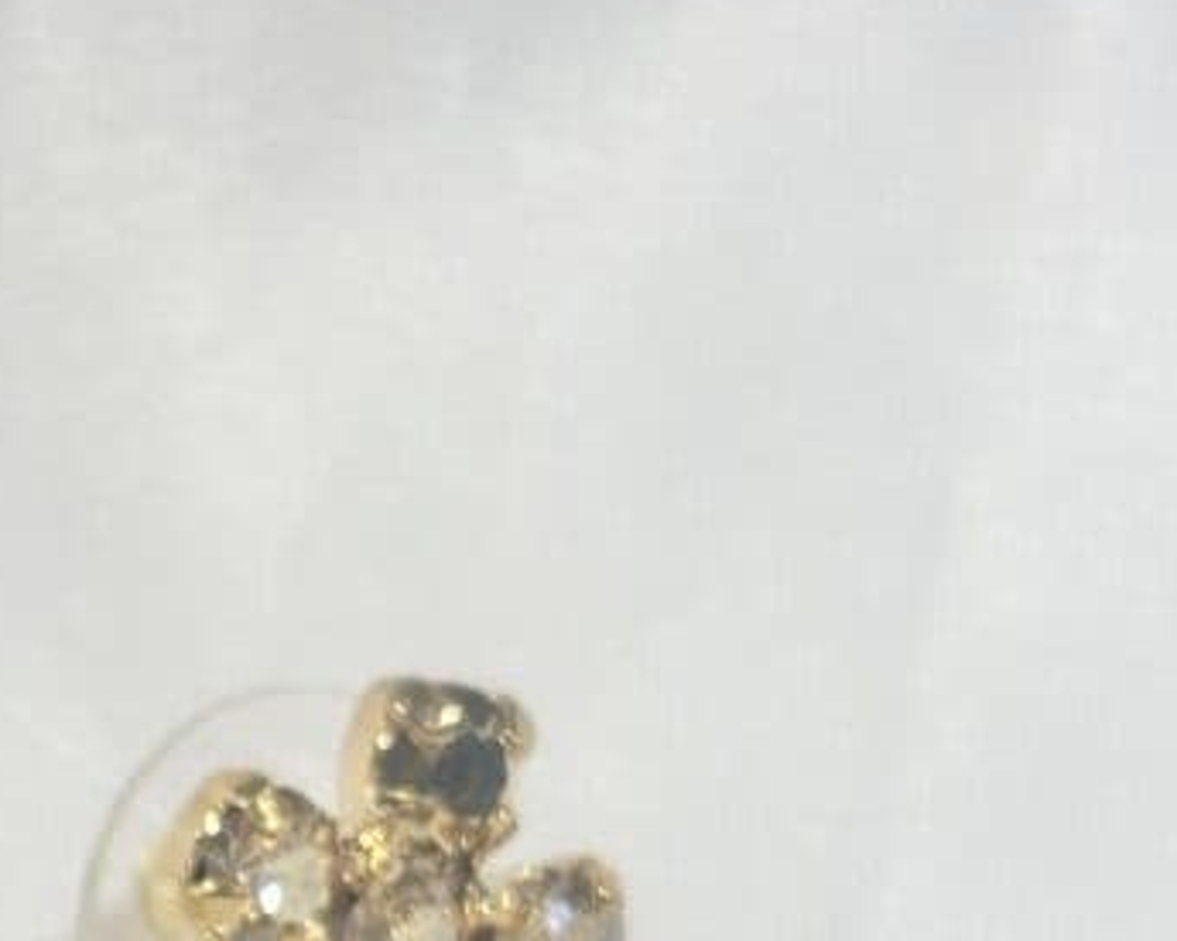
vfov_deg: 10.0
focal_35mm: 151
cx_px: -79
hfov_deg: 12.6
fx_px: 5259
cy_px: 1269
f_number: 1.6
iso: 32
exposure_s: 1/240
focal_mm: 5.96
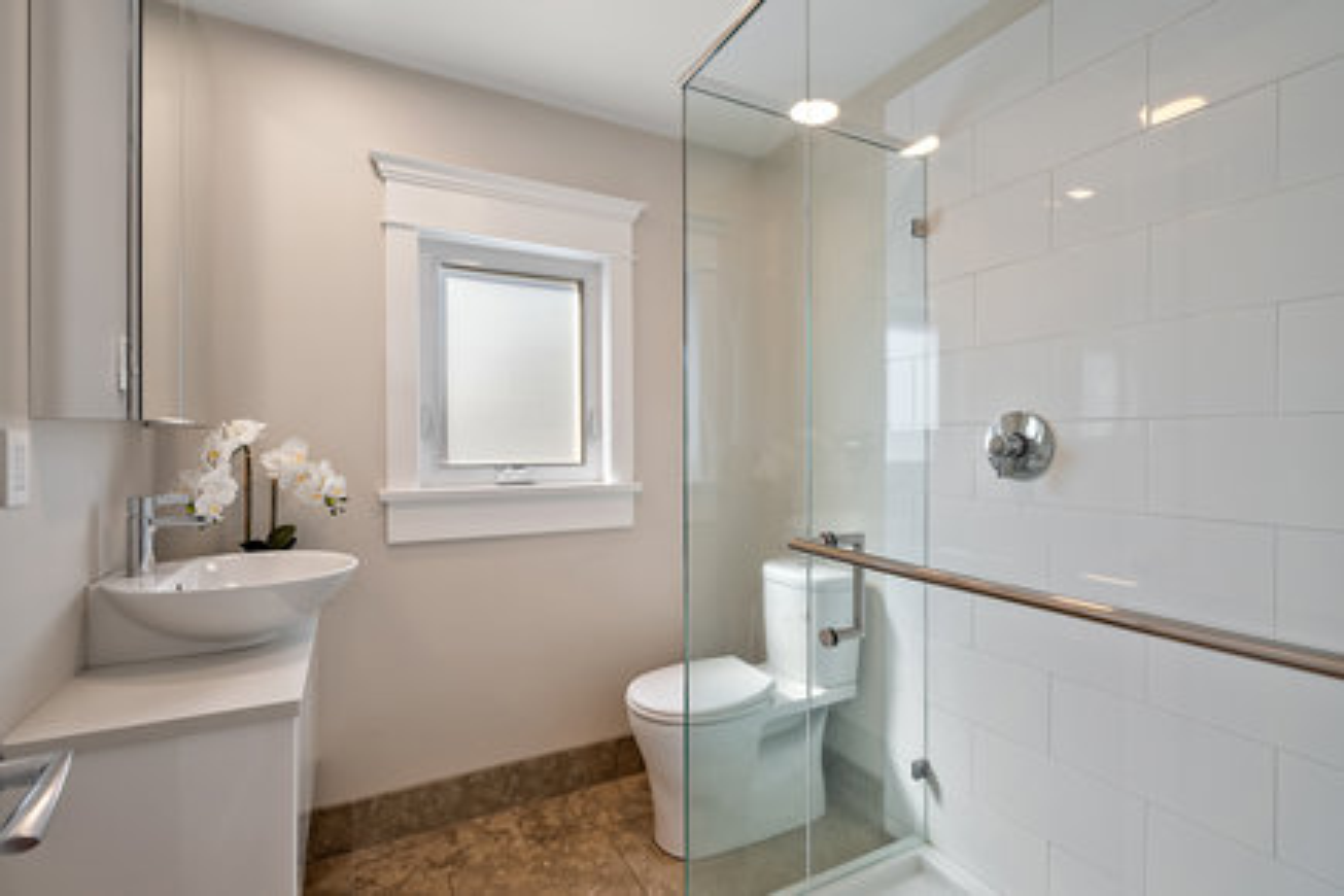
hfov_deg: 96.7
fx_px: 597
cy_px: 448
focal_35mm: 16
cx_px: 672
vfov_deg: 73.7
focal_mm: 16
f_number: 7.1
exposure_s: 1/15
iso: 320
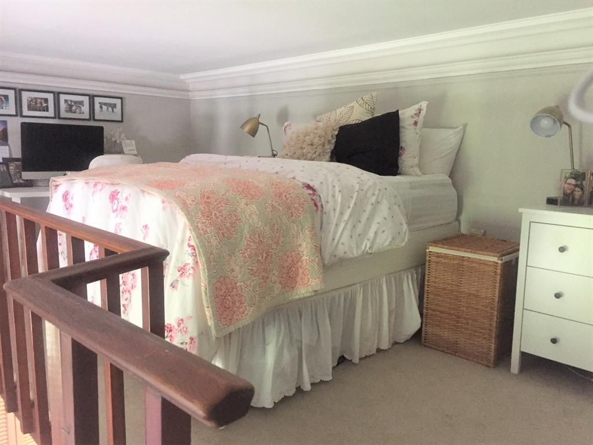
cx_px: 296
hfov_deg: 61.7
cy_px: 222
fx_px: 497
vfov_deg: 48.2
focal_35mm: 29
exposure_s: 1/15
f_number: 2.2
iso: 320
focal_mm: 4.15
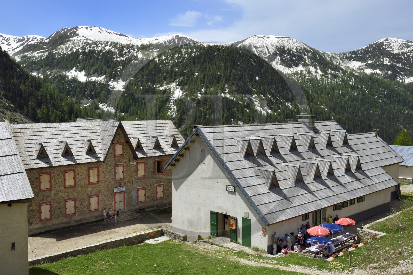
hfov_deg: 55.8
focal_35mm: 34
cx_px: 206
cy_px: 138
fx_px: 390
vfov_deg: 38.8
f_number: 16
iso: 400
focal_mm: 34
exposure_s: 1/320
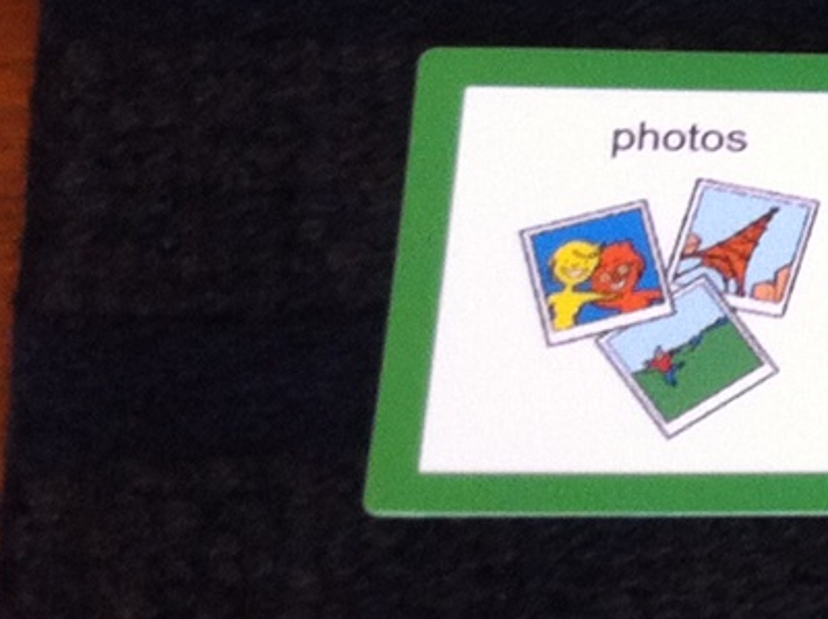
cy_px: -139
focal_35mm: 180
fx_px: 4300
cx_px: 1984
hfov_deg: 9.7
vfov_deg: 8.1
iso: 100
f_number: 2.8
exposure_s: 1/40
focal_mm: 3.85
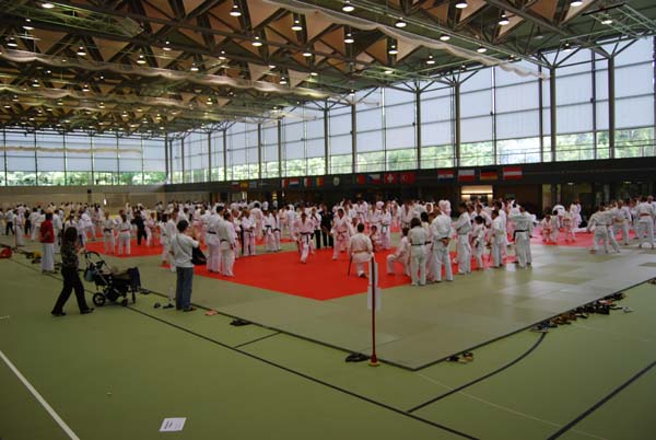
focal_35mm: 28
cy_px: 220
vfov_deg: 45.8
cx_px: 328
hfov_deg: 64.5
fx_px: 520
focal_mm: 19
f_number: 3.5
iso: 200
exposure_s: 1/50
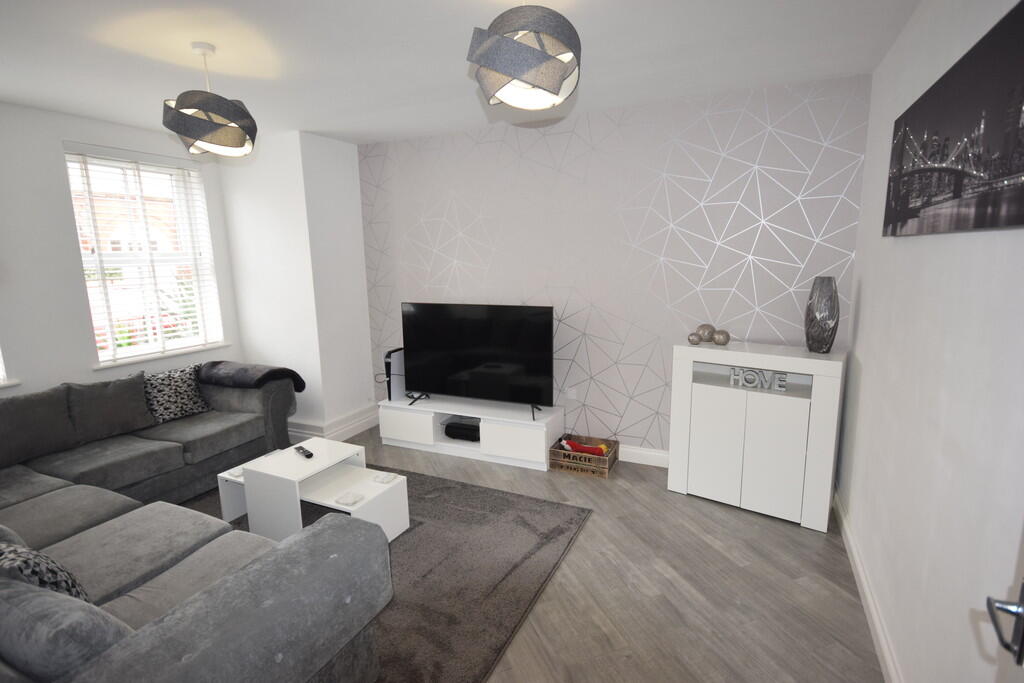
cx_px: 512
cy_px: 342
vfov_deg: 69.7
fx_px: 491
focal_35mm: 17
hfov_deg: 92.4
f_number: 5.6
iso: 720
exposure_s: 1/125
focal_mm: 11.5
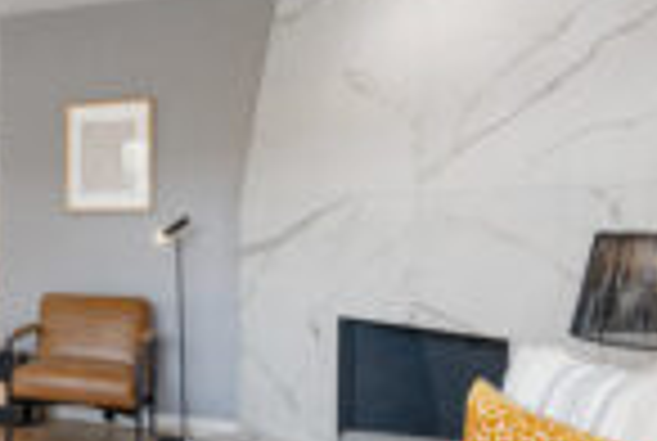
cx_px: -130
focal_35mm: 41
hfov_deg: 36.5
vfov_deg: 32.3
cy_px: 317
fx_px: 750
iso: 400
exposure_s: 1/50
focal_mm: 15
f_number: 9
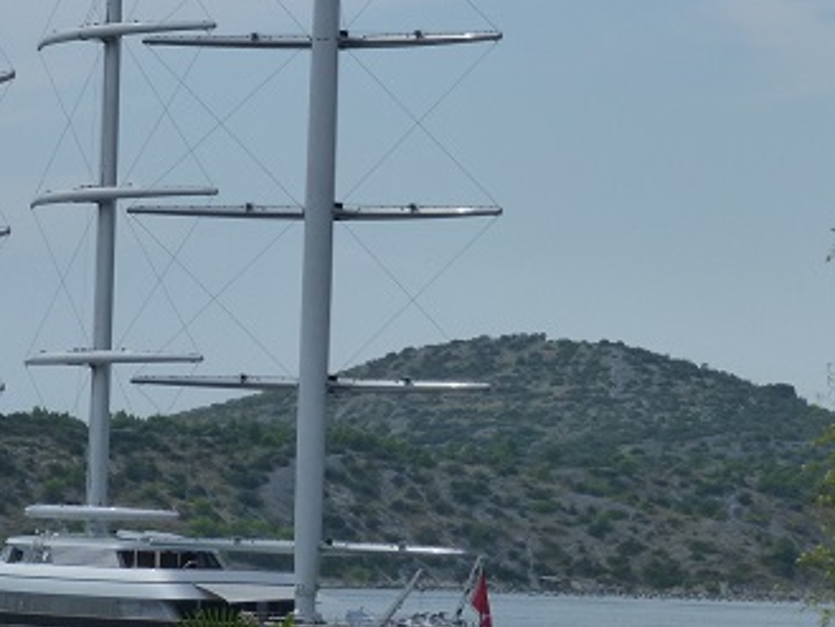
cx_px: 213
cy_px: 171
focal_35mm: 247
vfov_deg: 6.0
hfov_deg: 8.0
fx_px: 5960
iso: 125
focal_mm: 20.8
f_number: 5.6
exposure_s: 1/640
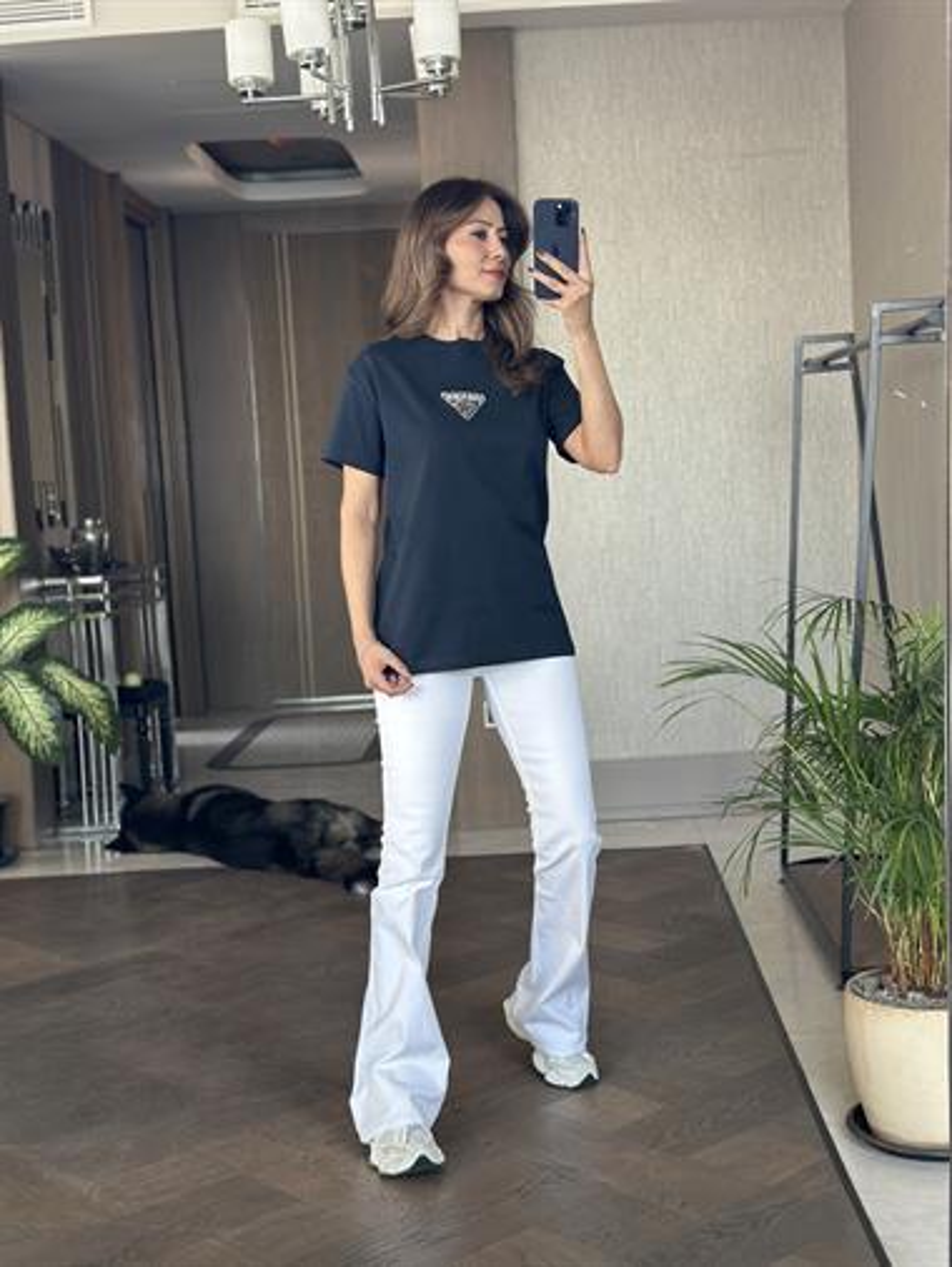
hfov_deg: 30.3
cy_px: 634
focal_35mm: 48
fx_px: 1759
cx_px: 476
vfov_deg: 39.6
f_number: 1.78
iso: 125
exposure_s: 1/60
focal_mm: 6.86
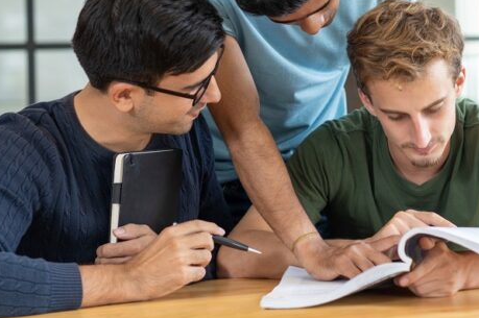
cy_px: 81
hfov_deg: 22.2
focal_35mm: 92
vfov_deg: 14.8
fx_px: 1223
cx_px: 257
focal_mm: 55
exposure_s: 1/200
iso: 250
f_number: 2.5
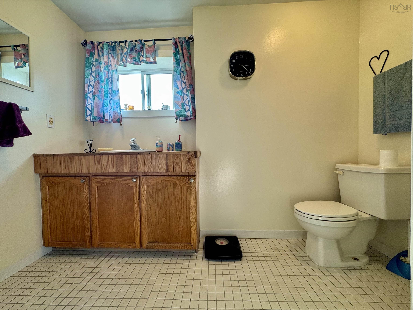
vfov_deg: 85.7
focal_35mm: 14
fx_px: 167
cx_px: 206
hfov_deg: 102.1
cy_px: 155
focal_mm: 2.22
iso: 80
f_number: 2.2
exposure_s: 1/120
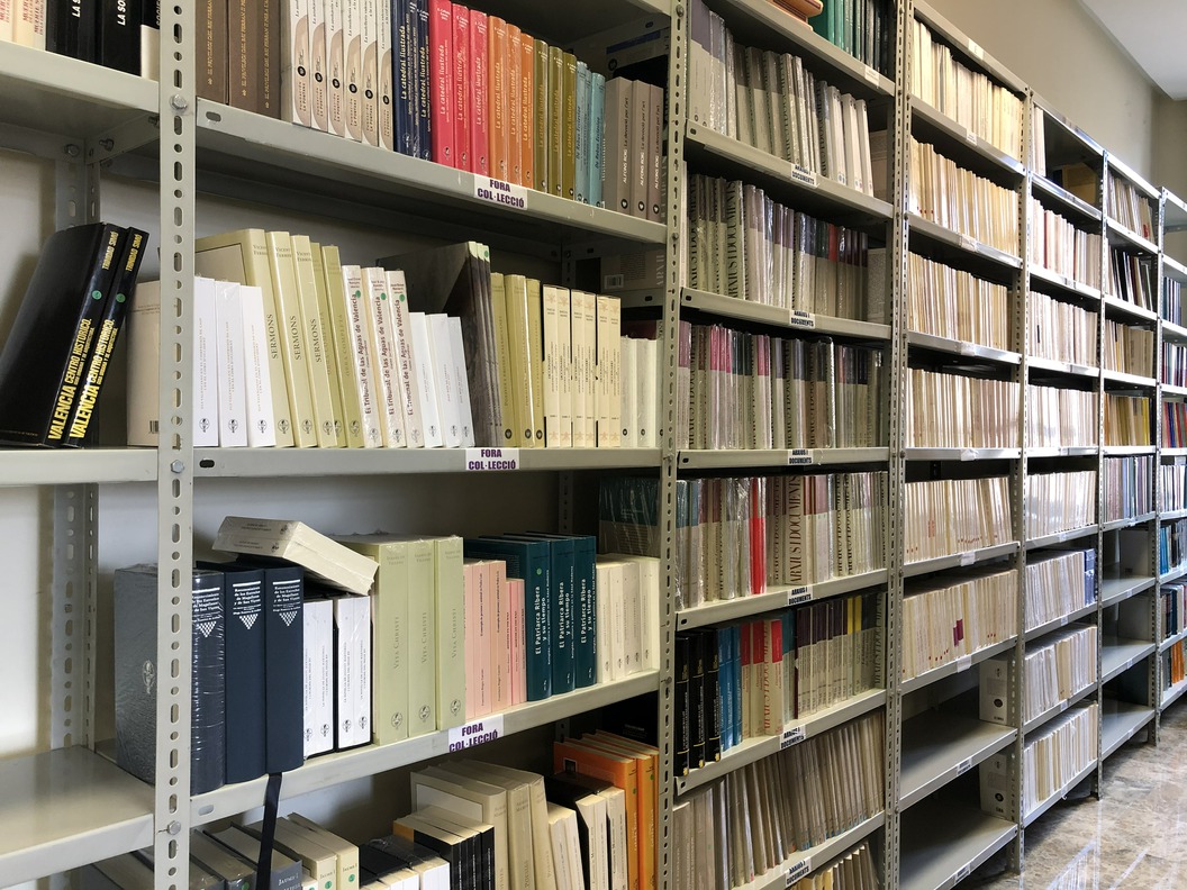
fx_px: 960
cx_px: 594
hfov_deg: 63.4
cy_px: 445
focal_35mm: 28
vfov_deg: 49.7
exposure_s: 1/20
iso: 40
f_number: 1.8
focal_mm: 3.99
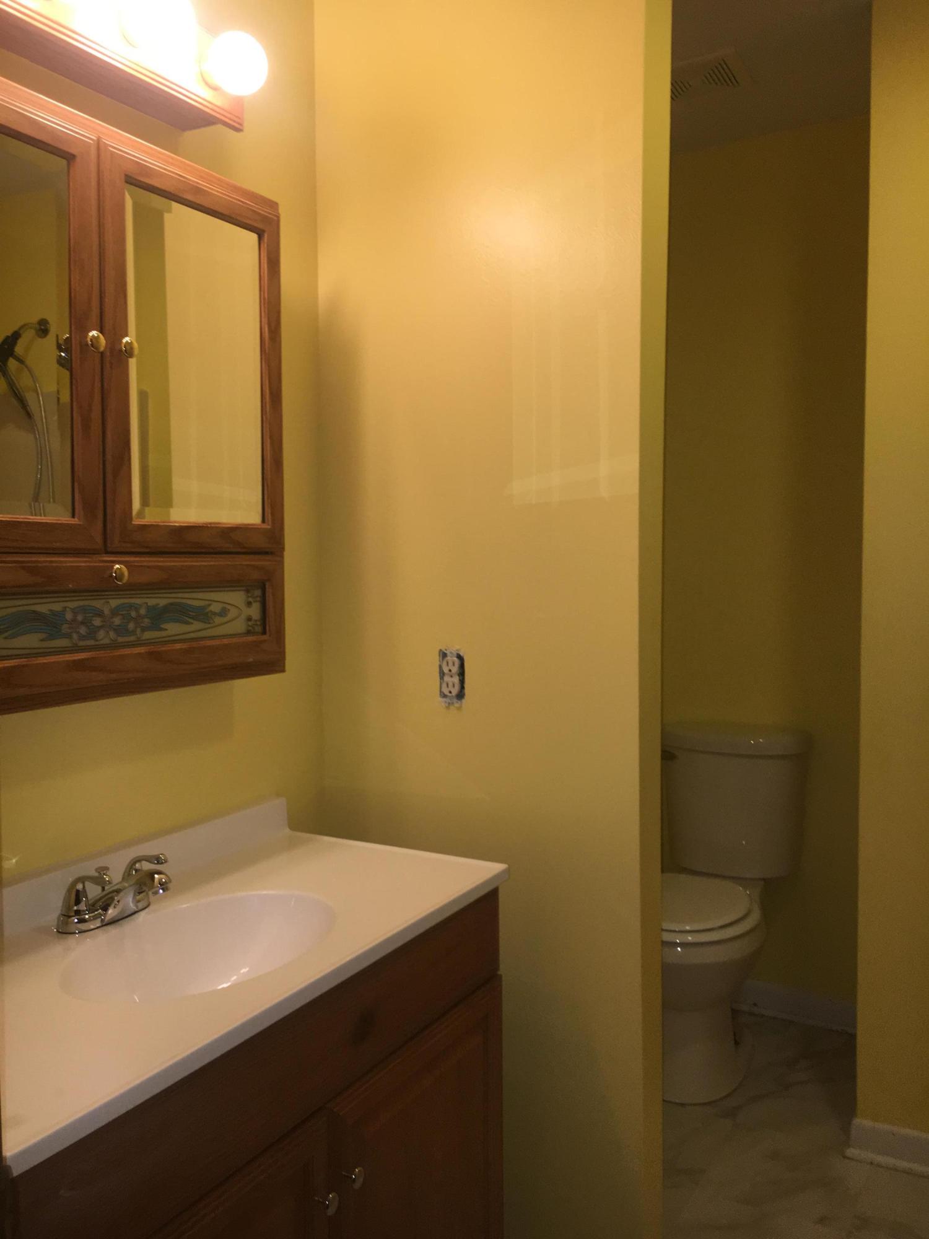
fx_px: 1038
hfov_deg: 48.2
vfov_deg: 61.7
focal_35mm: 29
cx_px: 464
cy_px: 620
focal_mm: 4.15
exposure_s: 1/30
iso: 50
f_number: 2.2
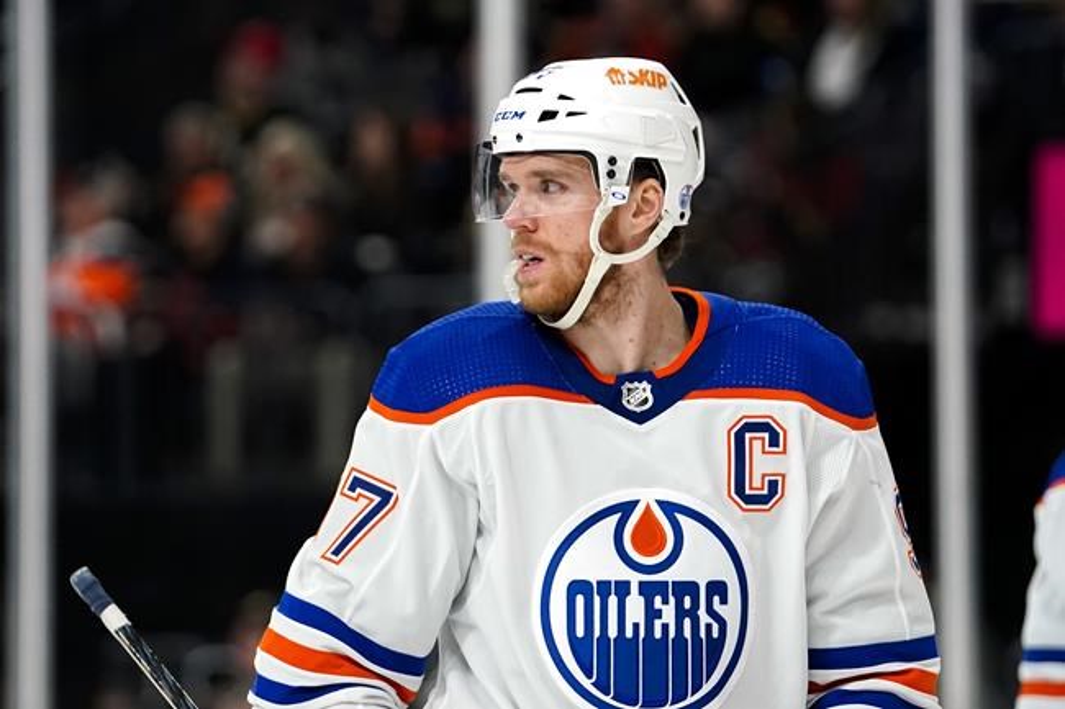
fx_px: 7808
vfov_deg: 5.2
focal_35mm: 264
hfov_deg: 7.8
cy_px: 354
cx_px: 532
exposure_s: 1/2500
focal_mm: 176
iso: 3200
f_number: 3.2
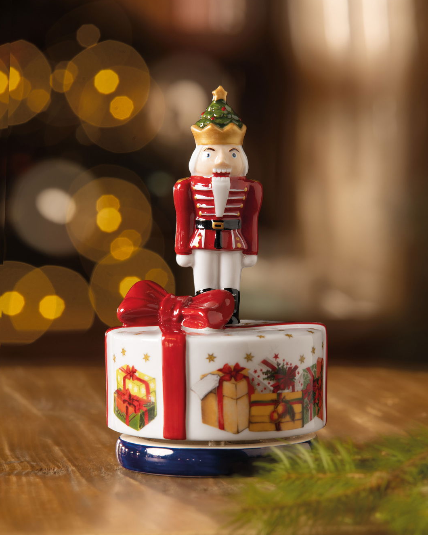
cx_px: 213
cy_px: 289
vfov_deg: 16.2
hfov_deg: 13.0
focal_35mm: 119
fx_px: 1884
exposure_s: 1/1.67
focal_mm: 105
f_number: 11
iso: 160
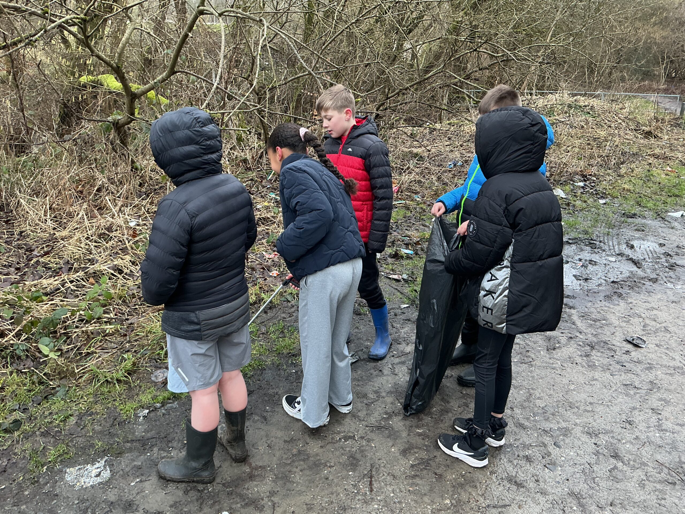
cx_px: 342
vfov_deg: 48.2
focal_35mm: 29
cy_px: 257
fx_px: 574
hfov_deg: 61.7
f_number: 1.8
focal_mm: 3
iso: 40
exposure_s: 1/100
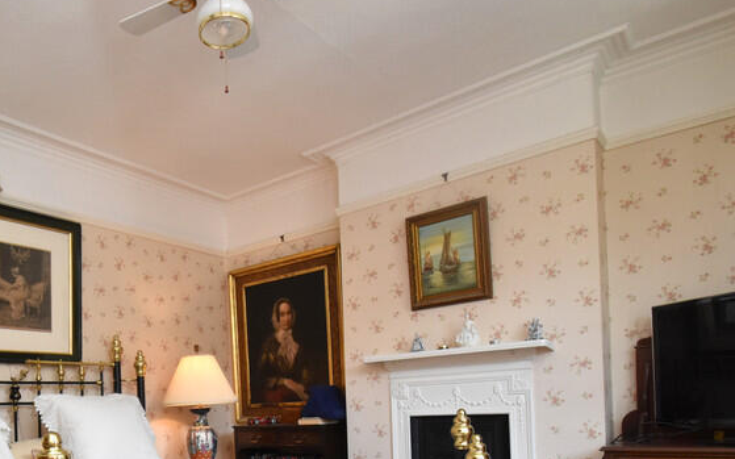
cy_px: 387
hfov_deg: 62.8
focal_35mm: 28
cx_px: 188
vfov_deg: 41.9
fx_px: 561
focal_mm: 10
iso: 1600
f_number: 9
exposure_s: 1/60
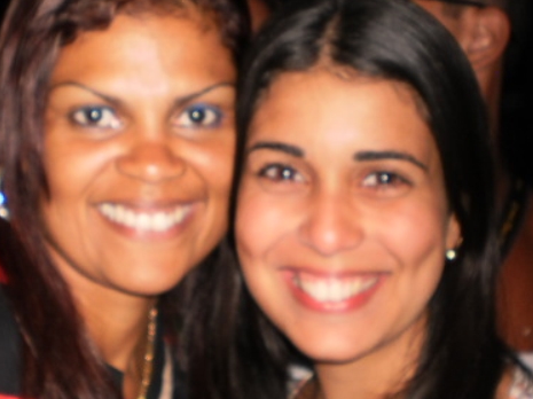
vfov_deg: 23.6
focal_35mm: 62
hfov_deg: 31.2
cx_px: 261
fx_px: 954
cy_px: 151
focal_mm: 6.3
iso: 125
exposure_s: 1/30
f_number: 3.1
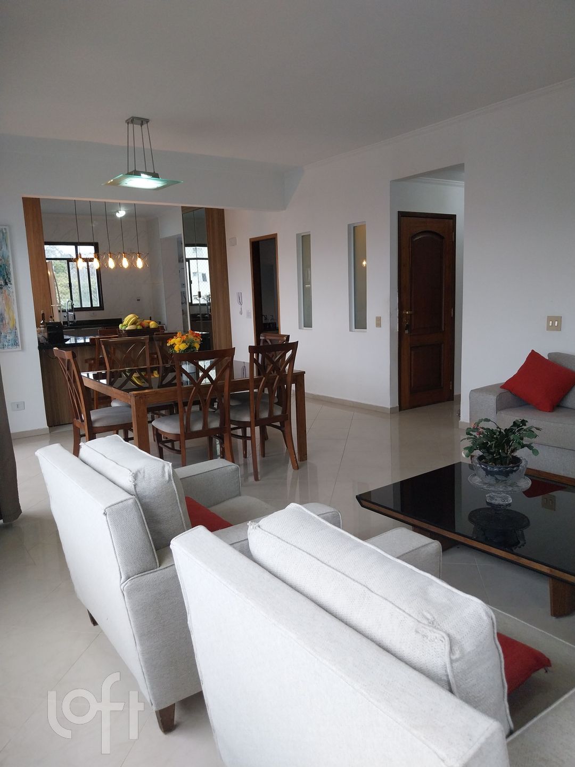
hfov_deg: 53.1
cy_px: 384
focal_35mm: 26
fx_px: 576
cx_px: 288
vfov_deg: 67.3
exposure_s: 1/60
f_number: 1.8
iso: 80
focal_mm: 4
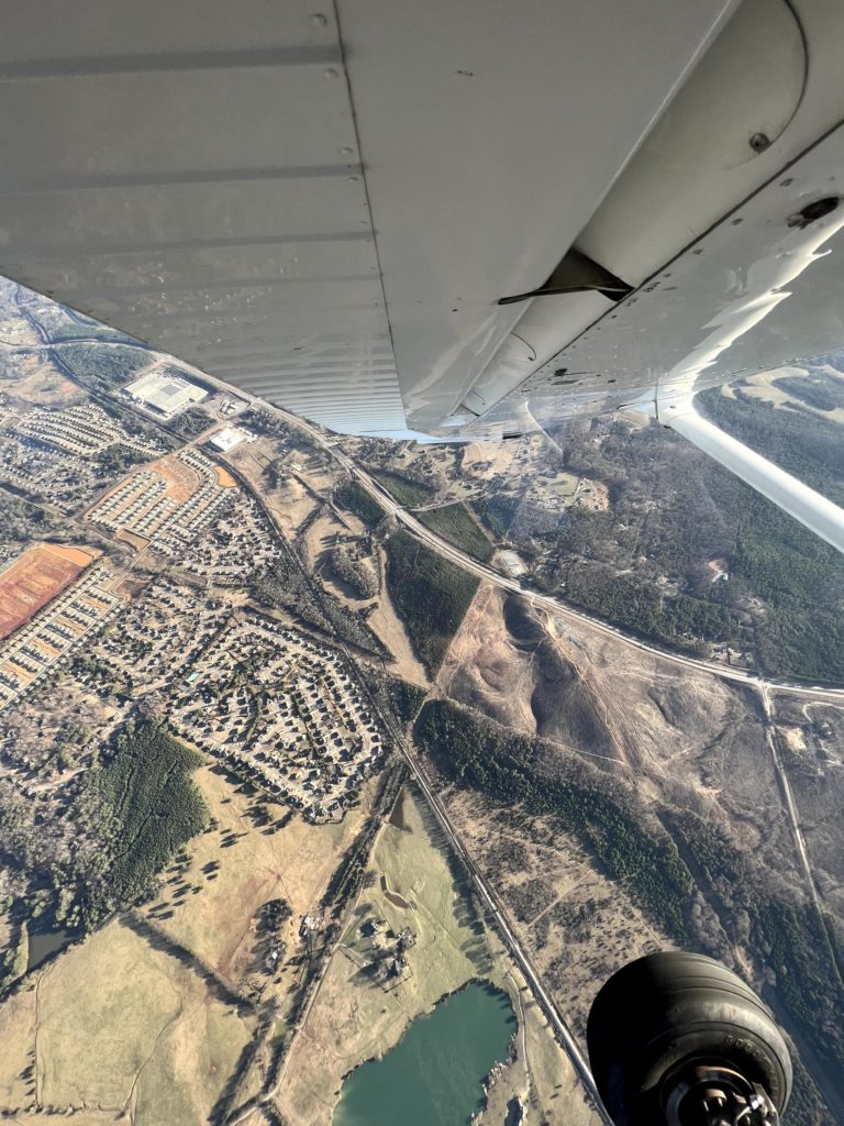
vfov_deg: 106.2
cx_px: 422
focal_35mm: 13
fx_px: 423
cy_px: 563
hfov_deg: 89.9
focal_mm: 1.57
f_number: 1.8
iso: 32
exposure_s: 1/289
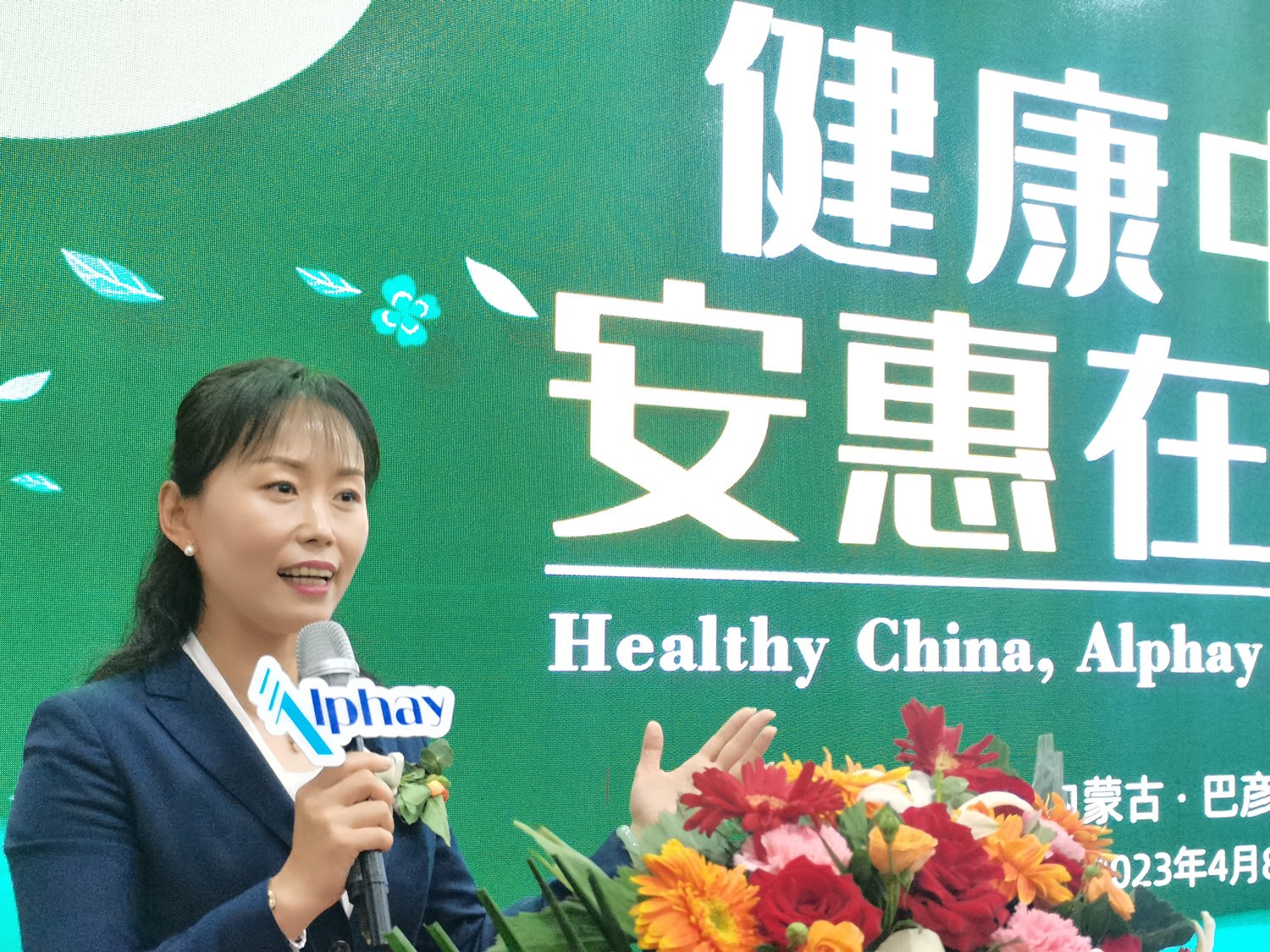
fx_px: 2055
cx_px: 635
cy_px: 476
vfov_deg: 26.1
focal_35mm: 56
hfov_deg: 34.3
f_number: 1.8
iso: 400
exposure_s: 1/40
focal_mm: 5.58
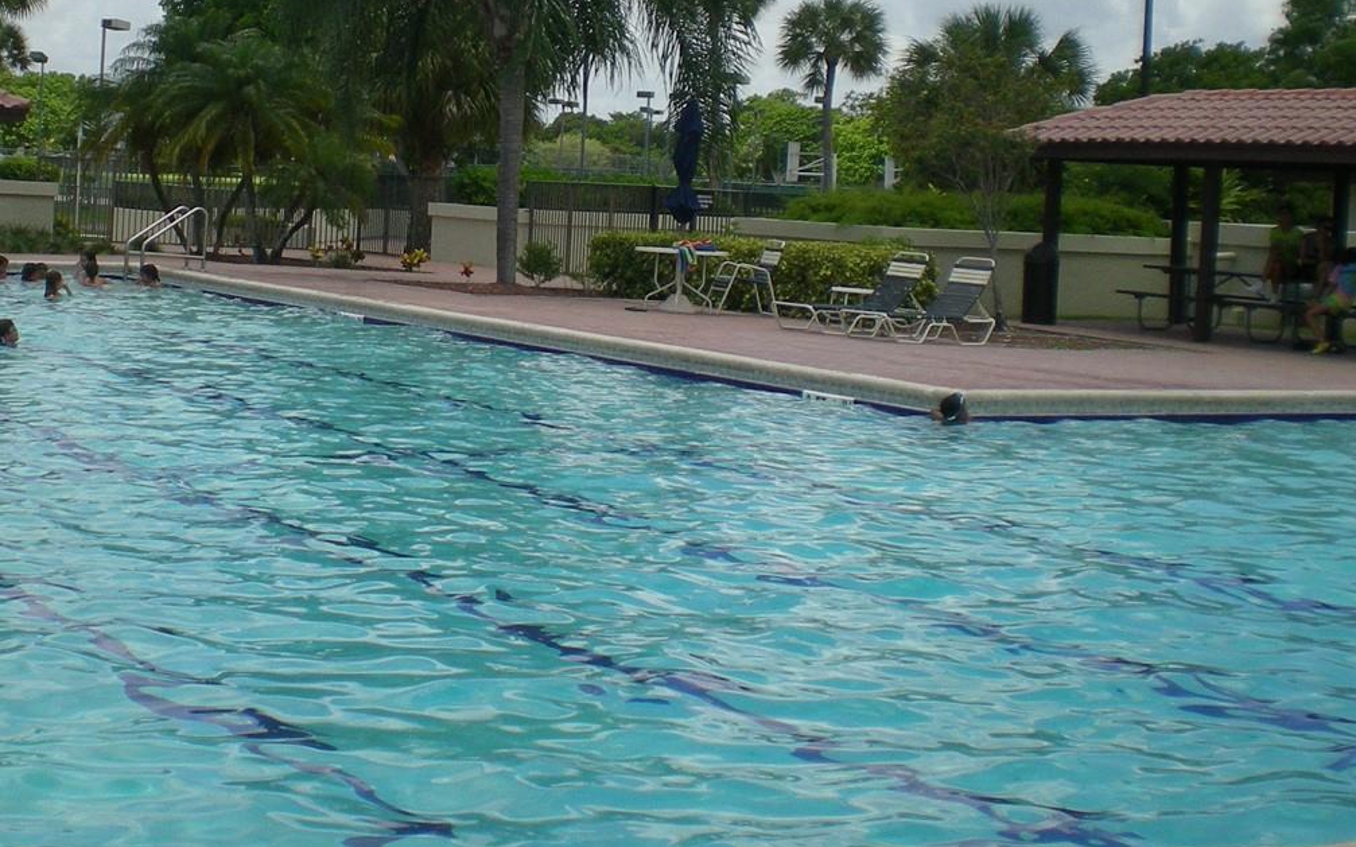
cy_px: 218
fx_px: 2365
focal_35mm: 64
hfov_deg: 31.7
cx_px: 431
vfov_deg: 20.2
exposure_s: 1/615
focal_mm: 6.3
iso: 77
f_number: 4.6
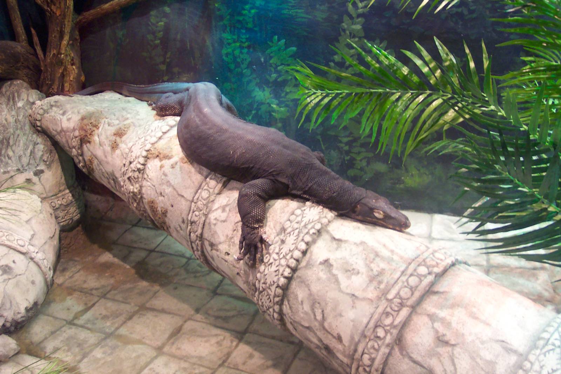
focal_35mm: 38
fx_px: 592
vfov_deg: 35.1
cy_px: 187
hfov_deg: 50.7
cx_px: 280
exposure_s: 1/10
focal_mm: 8
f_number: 2.8
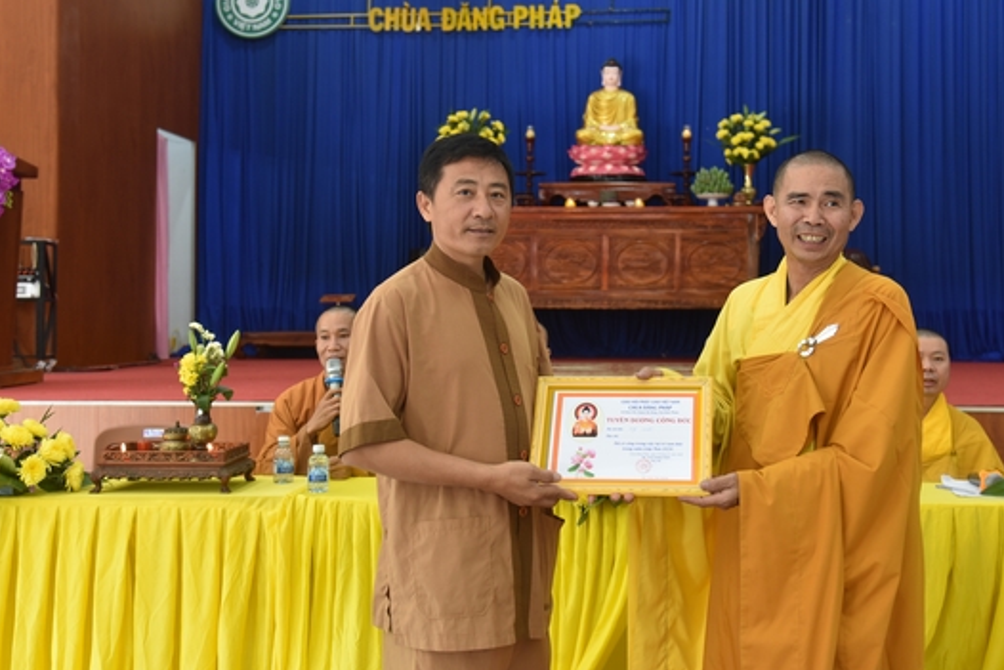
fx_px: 1311
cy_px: 269
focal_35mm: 47
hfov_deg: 41.8
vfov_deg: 28.6
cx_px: 559
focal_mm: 38
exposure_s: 1/60
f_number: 4
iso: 800
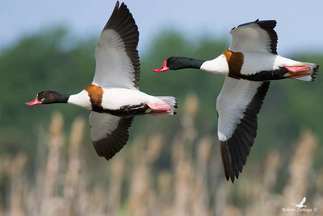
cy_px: 108
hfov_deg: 2.7
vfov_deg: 1.8
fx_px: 6729
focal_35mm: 750
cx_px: 162
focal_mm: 500
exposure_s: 1/2500
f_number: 8
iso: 560
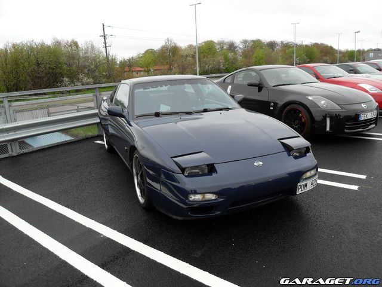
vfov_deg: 49.7
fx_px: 309
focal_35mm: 28
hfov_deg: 63.4
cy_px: 144
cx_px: 191
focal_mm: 6
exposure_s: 1/350
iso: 80
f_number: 2.8
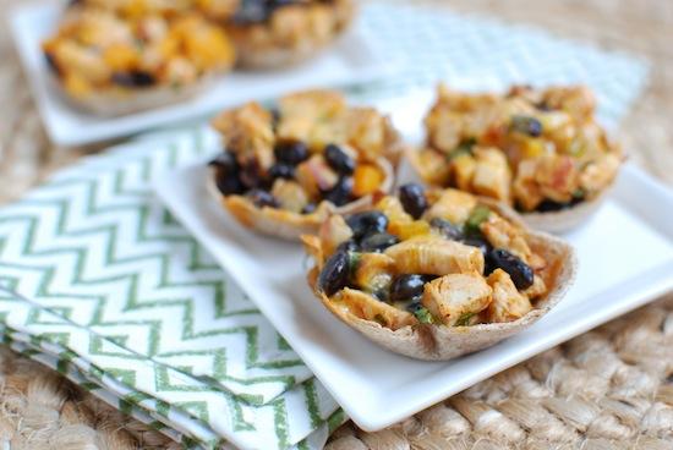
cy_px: 225
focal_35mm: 52
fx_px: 982
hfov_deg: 37.8
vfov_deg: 25.8
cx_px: 336
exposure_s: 1/160
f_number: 3.5
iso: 200
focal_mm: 35
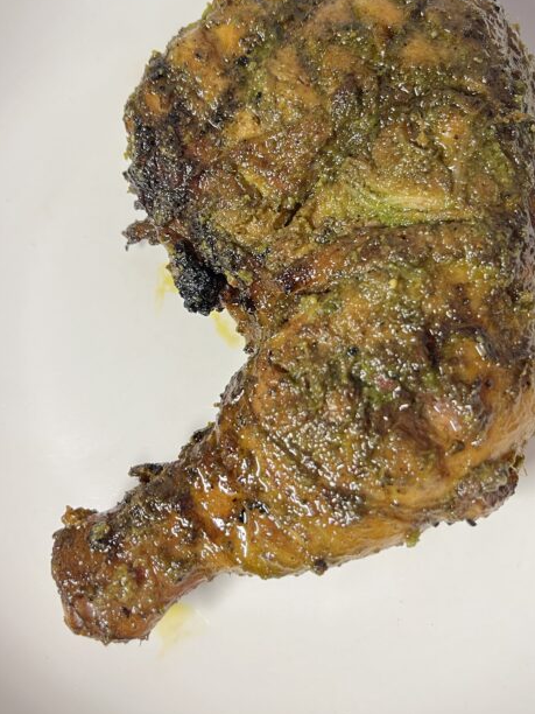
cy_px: 300
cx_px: 309
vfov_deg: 53.7
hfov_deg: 41.7
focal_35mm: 34
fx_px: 701
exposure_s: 1/60
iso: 125
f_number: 1.6
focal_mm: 5.1
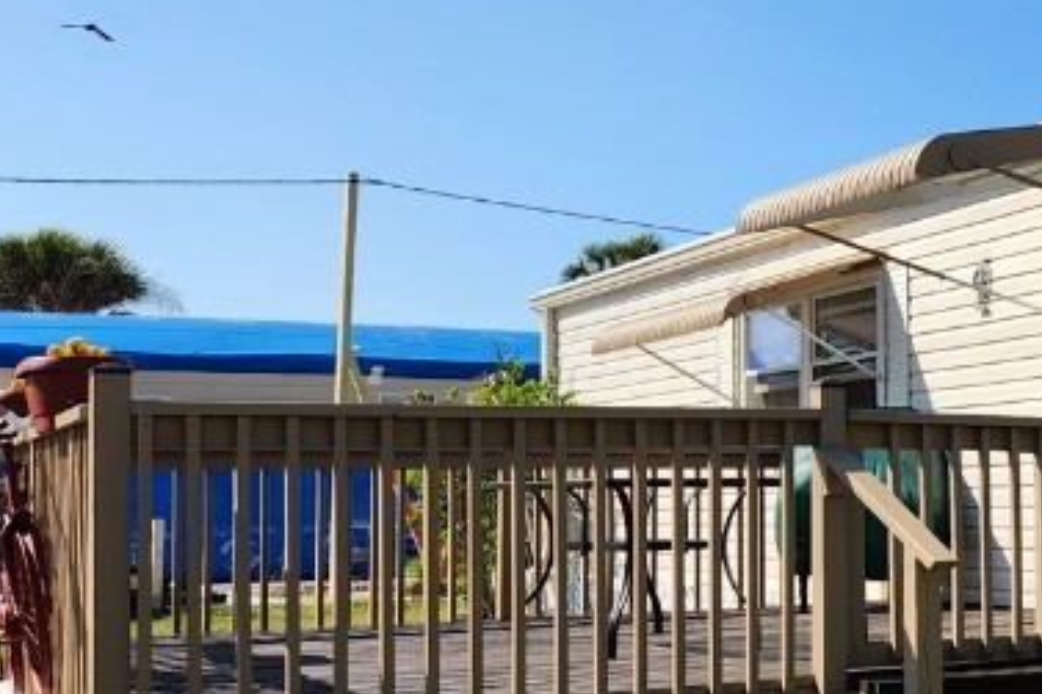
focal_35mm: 65
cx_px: 1211
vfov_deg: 20.9
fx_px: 1880
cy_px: 431
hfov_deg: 27.6
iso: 20
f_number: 1.8
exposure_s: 1/1770
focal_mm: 5.4
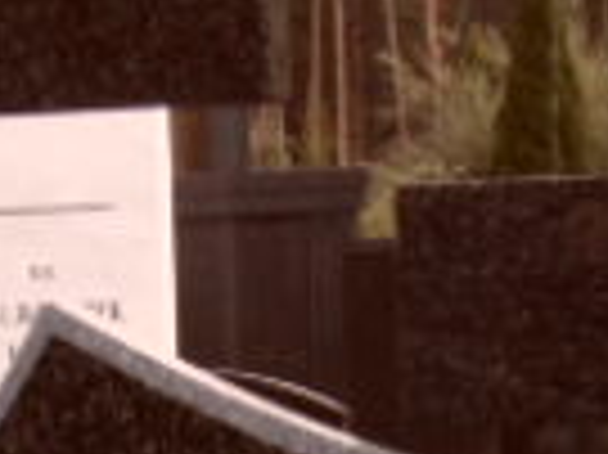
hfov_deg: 6.5
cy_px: 1317
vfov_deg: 4.7
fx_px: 5317
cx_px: -18
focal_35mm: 303
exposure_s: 1/180
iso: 80
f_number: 3.6
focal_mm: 6.5
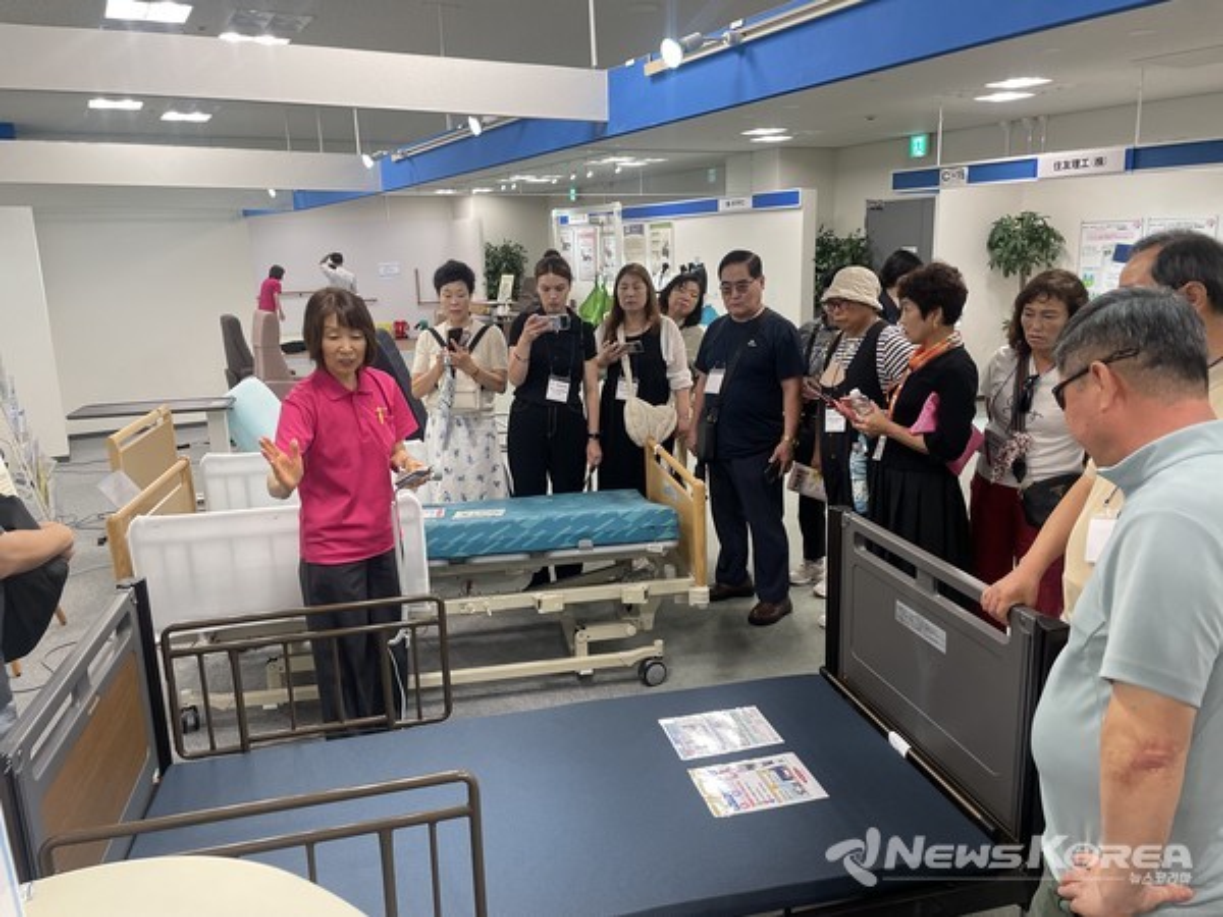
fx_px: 919
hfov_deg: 67.3
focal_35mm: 26
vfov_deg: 53.1
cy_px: 458
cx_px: 612
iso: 125
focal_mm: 4.2
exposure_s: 1/121
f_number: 1.6
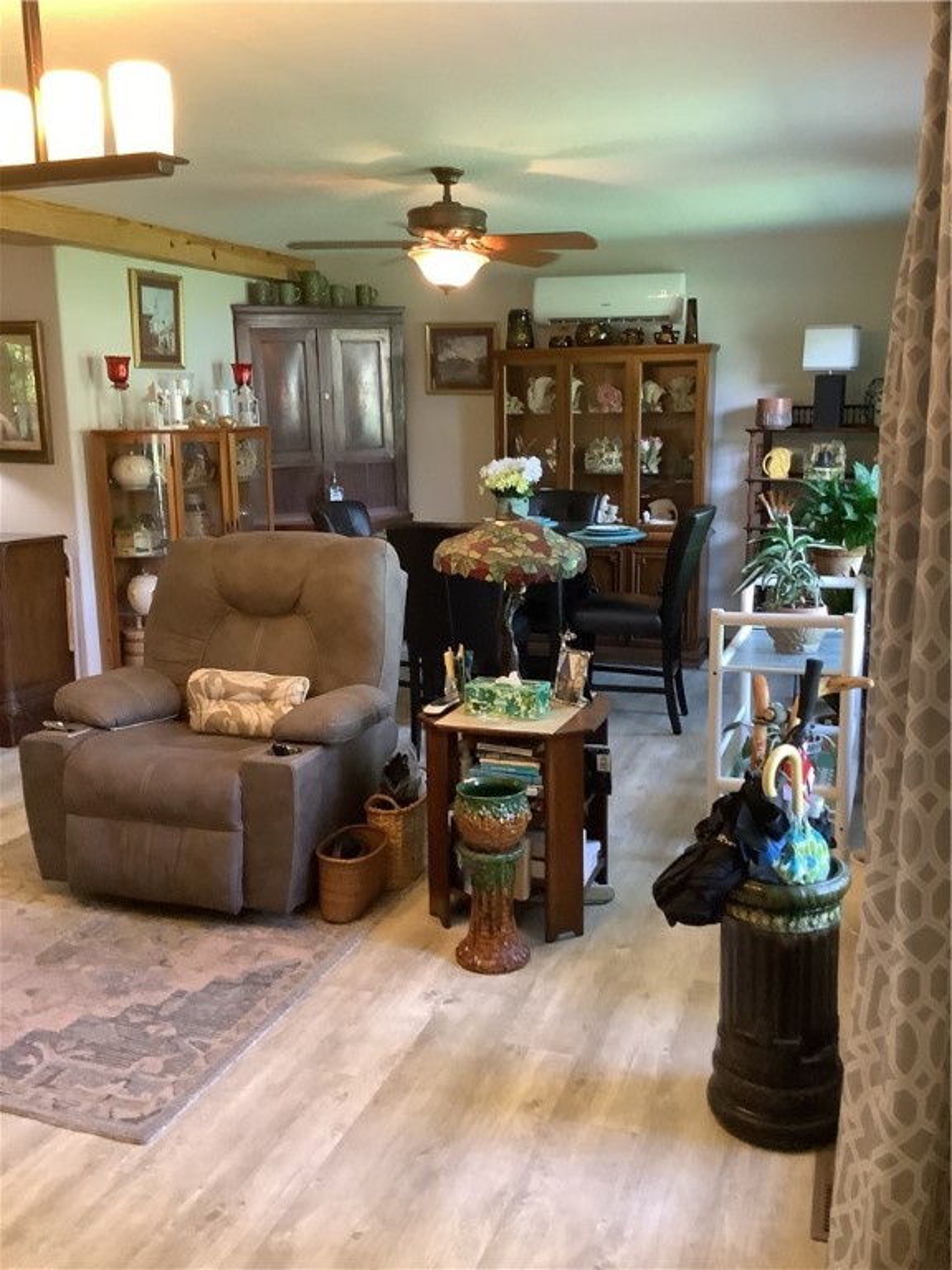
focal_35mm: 31
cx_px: 476
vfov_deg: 58.4
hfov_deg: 45.4
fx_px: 1137
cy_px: 635
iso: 400
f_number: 2.4
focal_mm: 3.3
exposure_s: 1/60
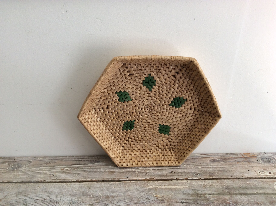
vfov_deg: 44.1
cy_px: 103
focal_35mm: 32
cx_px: 138
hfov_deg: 56.9
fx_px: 255
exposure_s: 1/25
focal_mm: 3.3
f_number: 2.4
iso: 40
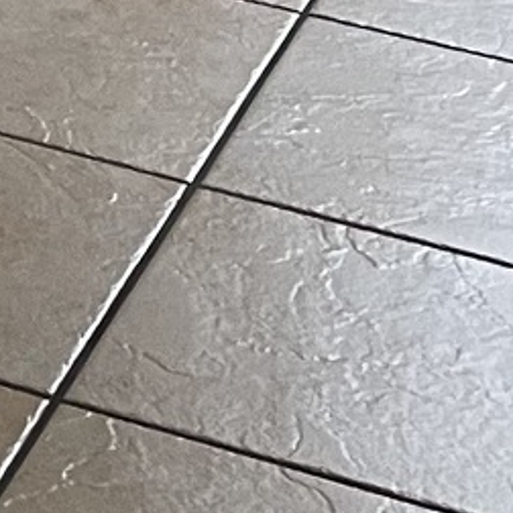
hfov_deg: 6.9
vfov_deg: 6.4
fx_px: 3907
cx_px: -953
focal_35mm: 233
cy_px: -1384
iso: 80
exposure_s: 1/50
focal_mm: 4.2
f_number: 1.6
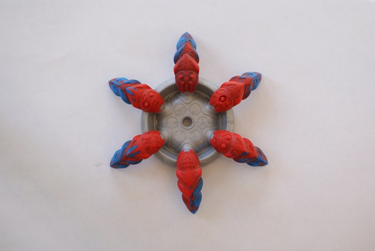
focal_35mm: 75
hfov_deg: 27.0
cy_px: 126
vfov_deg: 18.2
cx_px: 188
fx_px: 782
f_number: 2.2
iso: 100
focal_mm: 50
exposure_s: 1/80
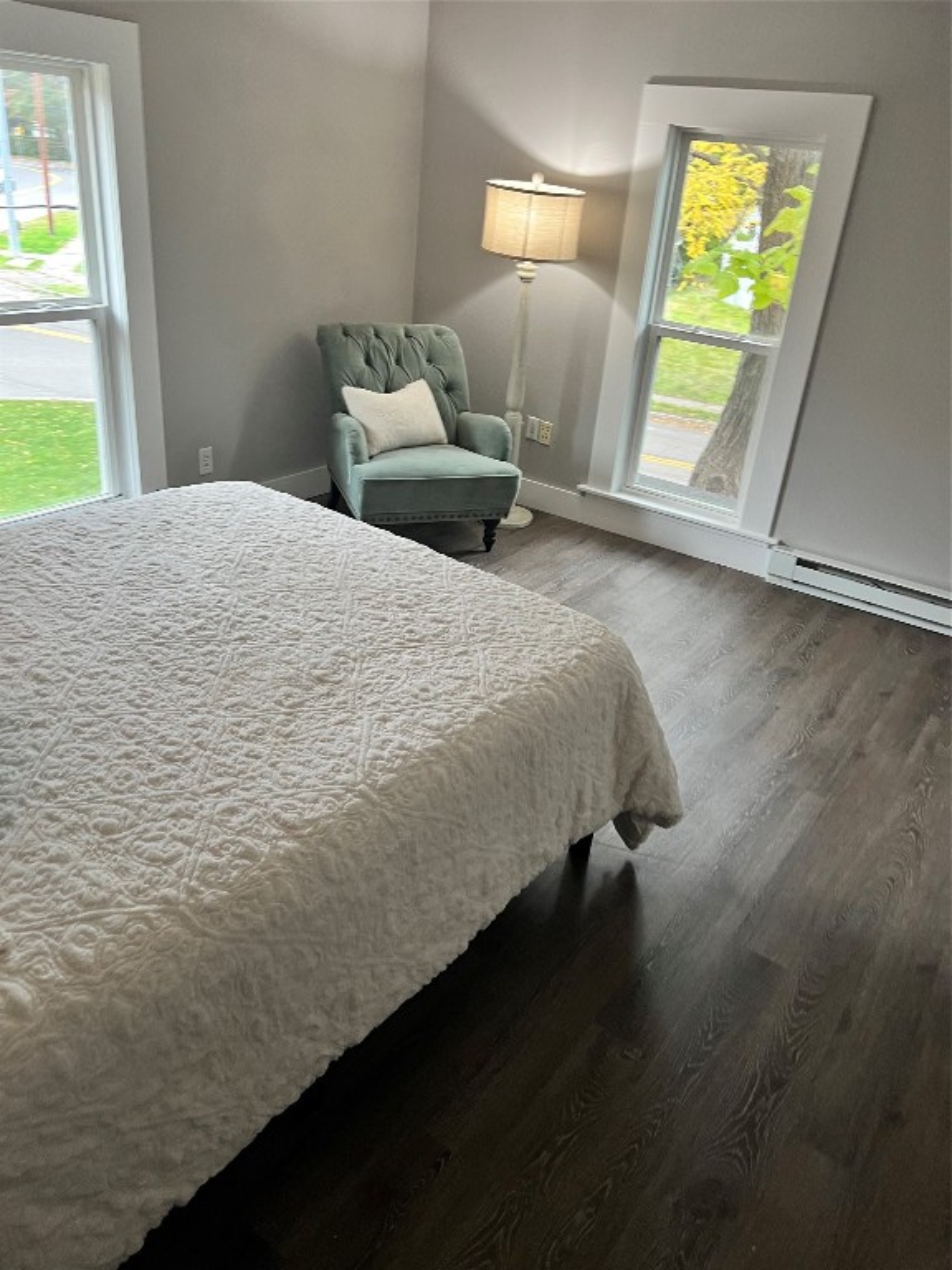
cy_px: 635
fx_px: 953
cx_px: 476
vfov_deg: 67.3
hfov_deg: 53.1
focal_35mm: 26
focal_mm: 5.7
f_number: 1.5
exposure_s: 1/60
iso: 160
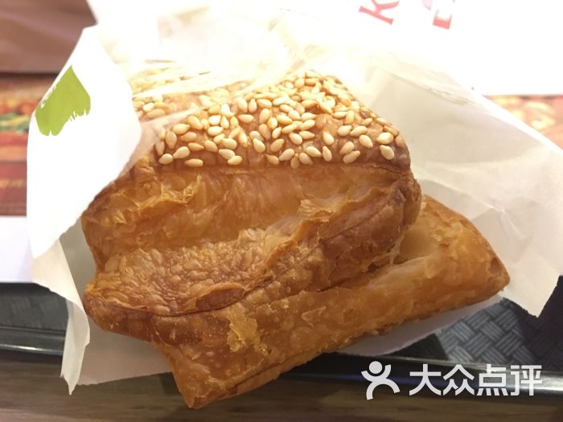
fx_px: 472
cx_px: 282
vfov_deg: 48.2
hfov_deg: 61.7
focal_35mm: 29
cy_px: 211
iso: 160
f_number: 2.2
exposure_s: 1/8
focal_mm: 4.15
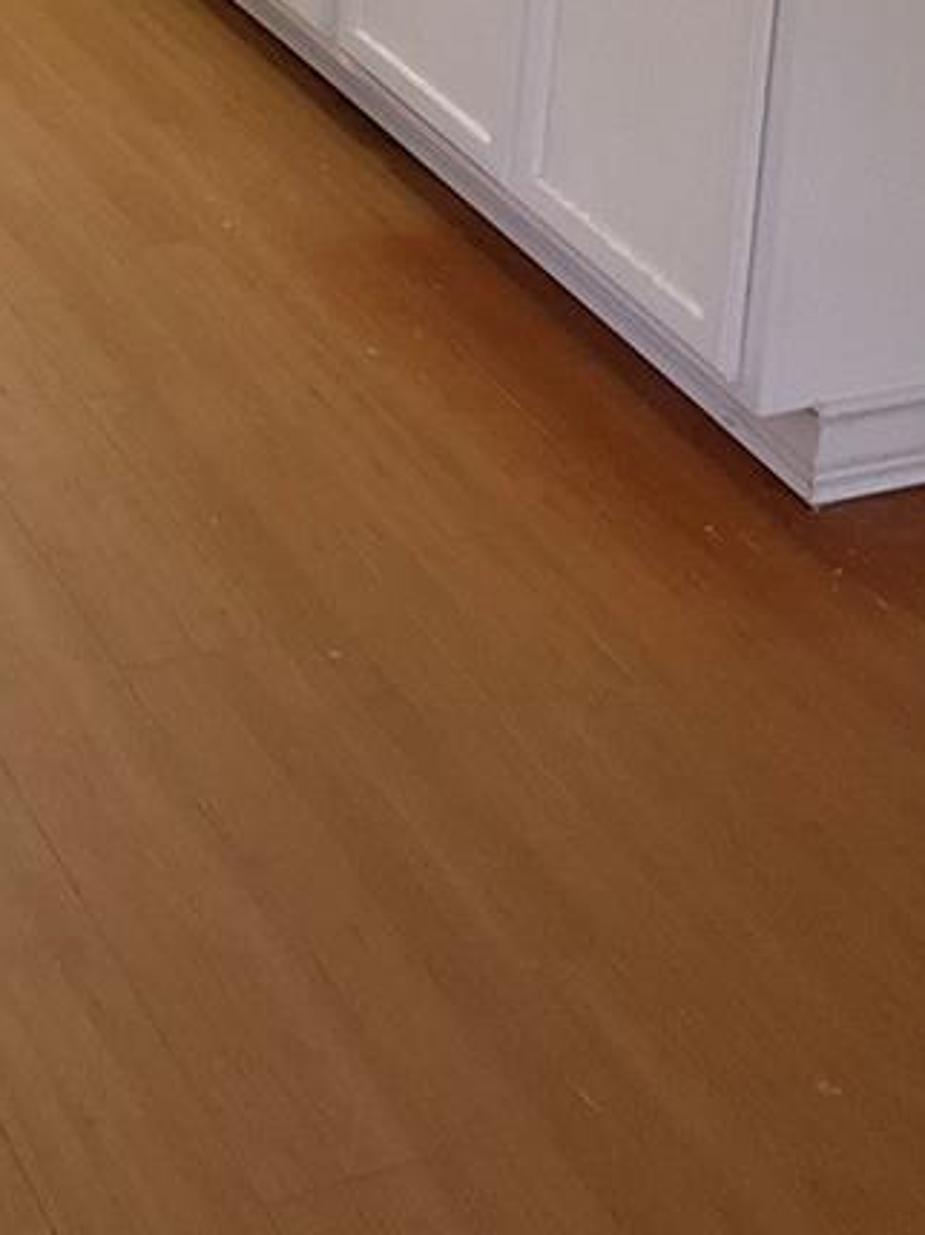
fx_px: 2889
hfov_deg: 17.7
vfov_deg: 21.5
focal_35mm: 81
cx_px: -3
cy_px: -419
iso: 64
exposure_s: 1/99
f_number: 1.8
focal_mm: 3
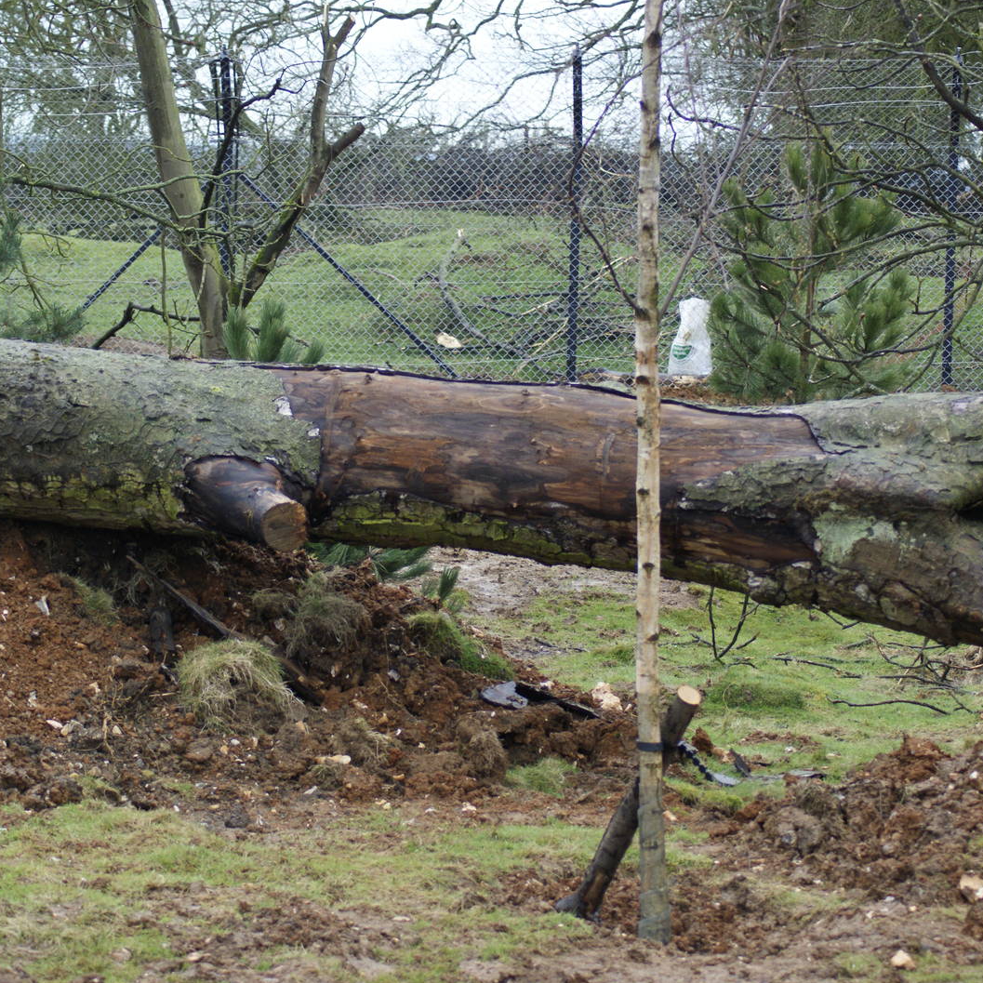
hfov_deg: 12.9
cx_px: 469
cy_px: 492
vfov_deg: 12.9
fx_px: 4337
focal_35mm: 135
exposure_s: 1/125
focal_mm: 70
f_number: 4.5
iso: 400
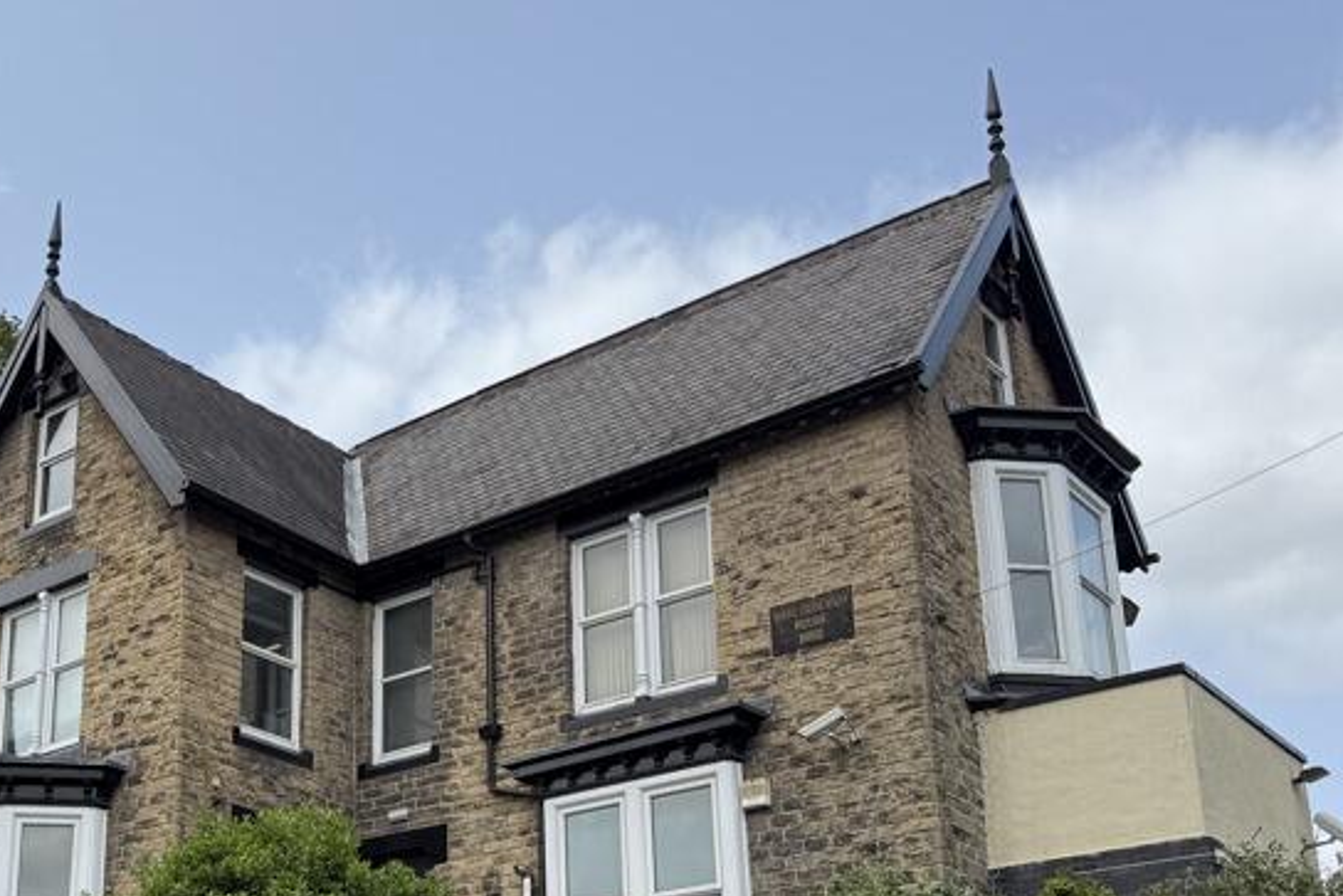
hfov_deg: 40.3
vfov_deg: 27.9
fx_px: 1754
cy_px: 748
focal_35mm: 47
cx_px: 276
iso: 80
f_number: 1.78
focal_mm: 6.76
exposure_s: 1/5319
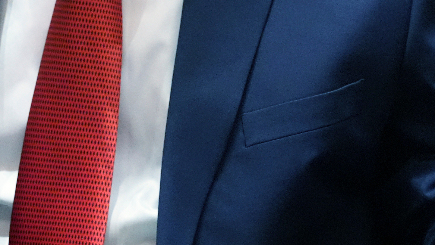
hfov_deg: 5.0
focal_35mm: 432
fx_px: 4983
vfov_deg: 2.8
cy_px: -152
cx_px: 70
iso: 5000
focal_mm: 140
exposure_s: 1/200
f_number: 3.5
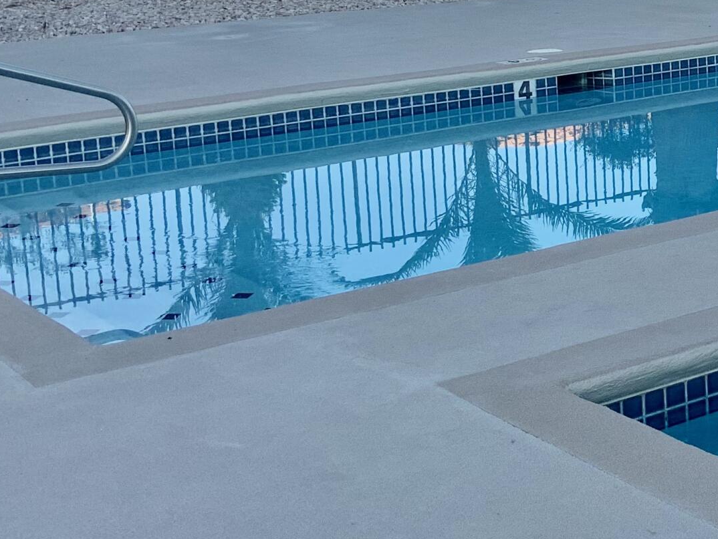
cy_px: 126
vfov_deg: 18.1
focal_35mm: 81
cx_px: 901
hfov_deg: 22.0
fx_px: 1680
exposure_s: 1/534
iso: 16
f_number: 1.8
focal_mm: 3
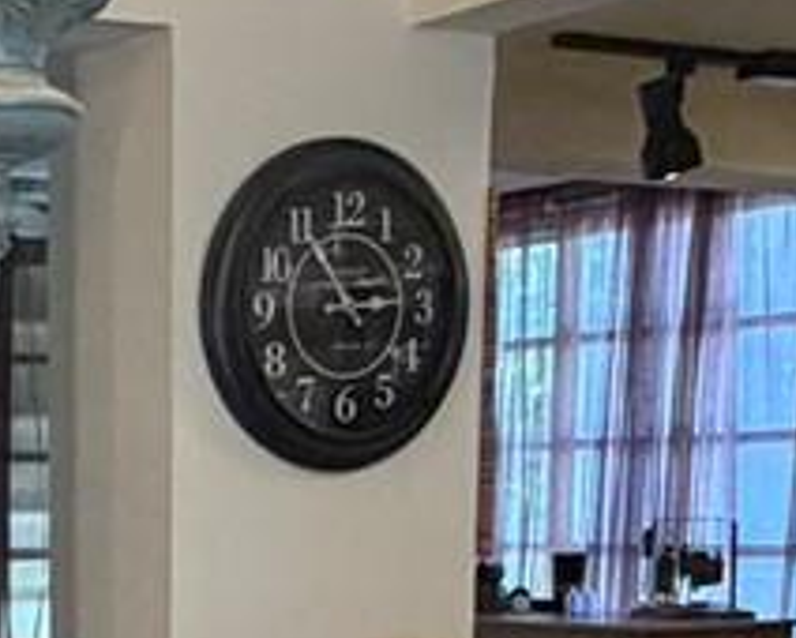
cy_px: 938
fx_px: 2429
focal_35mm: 103
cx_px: 30
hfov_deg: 18.2
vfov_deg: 14.1
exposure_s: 1/60
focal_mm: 2.22
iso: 320
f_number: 2.2
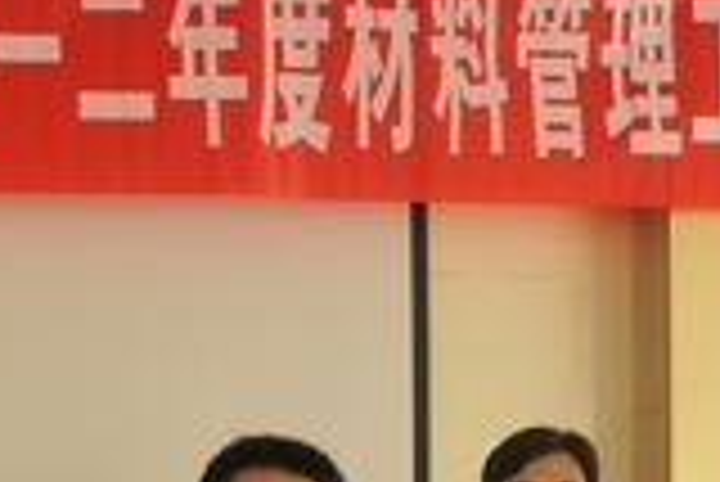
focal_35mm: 96
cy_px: 655
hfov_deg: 18.3
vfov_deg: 13.7
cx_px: -434
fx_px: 1922
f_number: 4
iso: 800
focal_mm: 18
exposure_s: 1/60
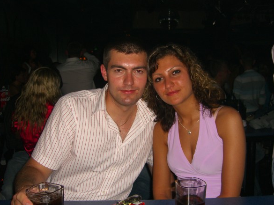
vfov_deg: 36.8
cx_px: 136
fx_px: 309
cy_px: 102
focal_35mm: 39
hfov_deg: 47.9
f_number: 2.8
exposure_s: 1/60
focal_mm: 7.9
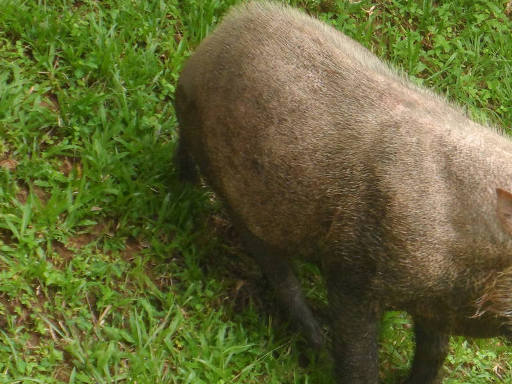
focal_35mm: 150
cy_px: 272
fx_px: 2218
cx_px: 351
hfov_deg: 13.1
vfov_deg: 9.9
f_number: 4.3
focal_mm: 11.9
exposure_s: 1/60
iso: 240
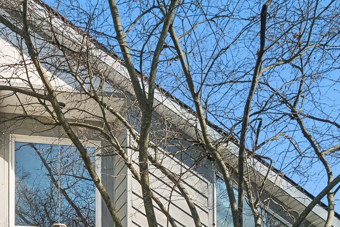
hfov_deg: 36.1
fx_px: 501
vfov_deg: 22.4
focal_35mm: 53
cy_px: 309
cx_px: 64
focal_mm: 12
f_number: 7.1
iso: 160
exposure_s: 1/200
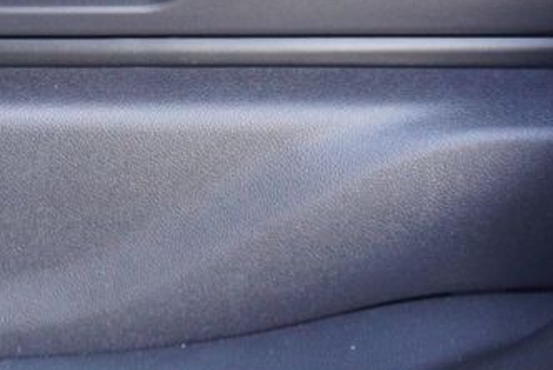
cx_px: 107
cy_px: -105
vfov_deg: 12.0
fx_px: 1707
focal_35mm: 111
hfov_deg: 18.2
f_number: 4.5
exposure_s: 1/160
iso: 2000
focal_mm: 24
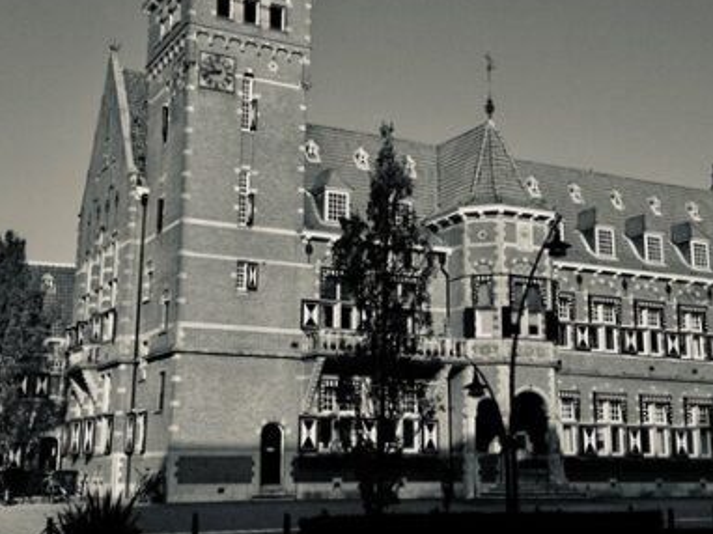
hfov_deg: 35.0
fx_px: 1132
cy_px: 217
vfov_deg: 26.5
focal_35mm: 55
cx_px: 364
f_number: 2.4
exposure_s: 1/1314
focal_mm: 4.28
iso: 50
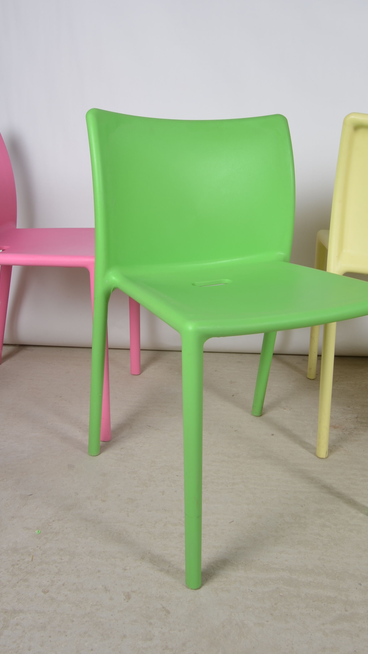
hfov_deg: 37.0
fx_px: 548
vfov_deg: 61.6
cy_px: 305
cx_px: 212
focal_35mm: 32
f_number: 14
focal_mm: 17
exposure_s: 1/125
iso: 100
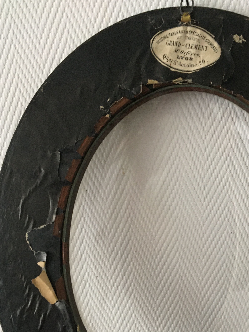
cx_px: 172
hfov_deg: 32.5
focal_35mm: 44
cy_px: 221
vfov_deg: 42.4
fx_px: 422
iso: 200
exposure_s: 1/20
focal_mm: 4.15
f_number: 2.2
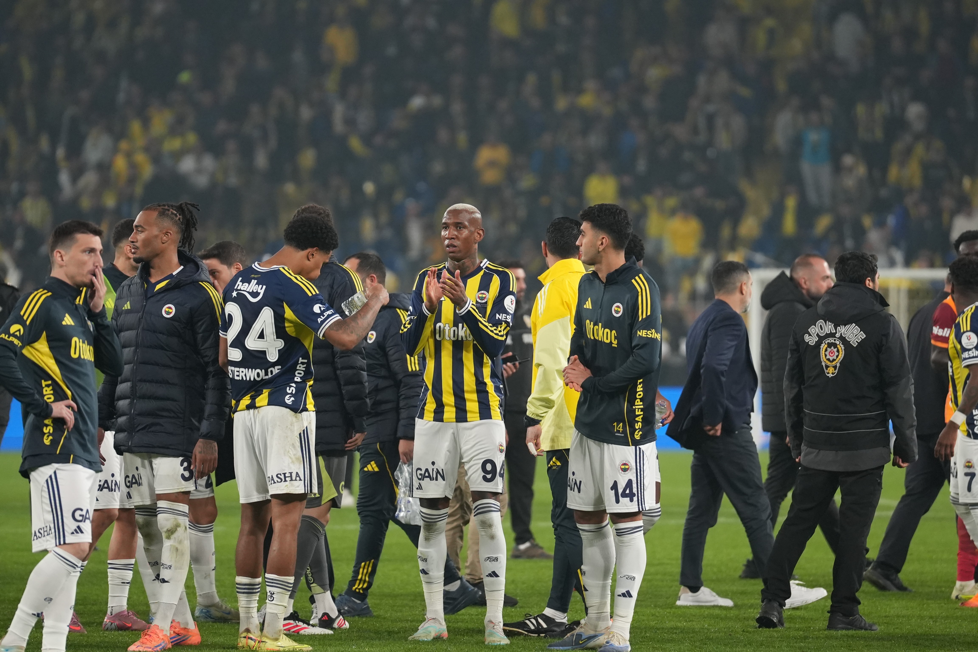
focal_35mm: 300
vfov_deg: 4.6
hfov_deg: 6.9
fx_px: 8149
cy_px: 326
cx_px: 489
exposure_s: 1/2000
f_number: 2.8
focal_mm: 200
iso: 2000
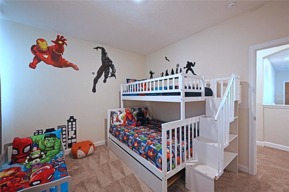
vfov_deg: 81.1
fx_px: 112
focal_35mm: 14
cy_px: 96
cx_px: 144
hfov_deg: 104.3
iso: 1400
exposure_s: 1/125
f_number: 2.8
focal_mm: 14
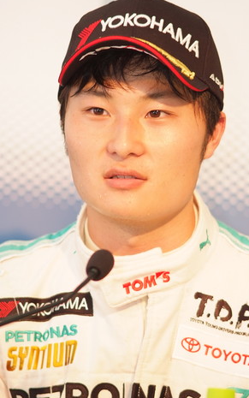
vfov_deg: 7.4
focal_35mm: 284
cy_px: 200
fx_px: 3081
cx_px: 123
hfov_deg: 4.6
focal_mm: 180
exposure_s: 1/125
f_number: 2.8
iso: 800
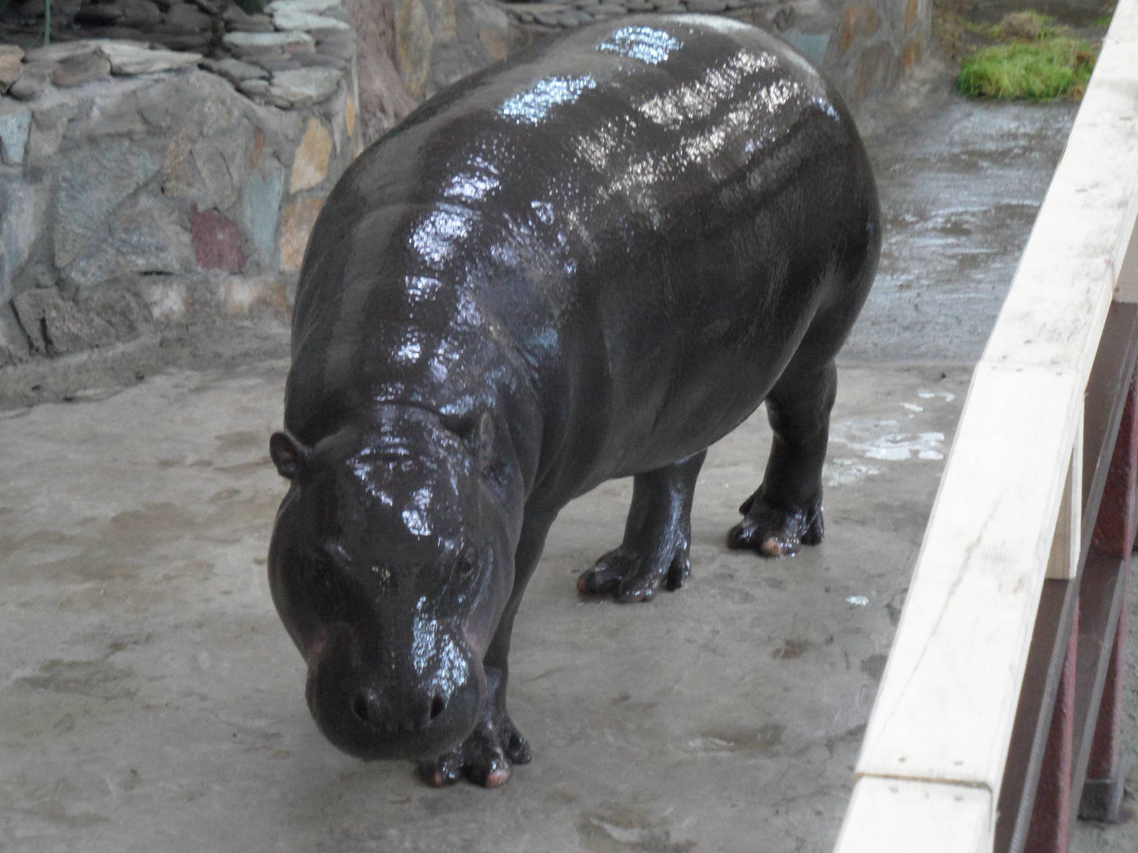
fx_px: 4010
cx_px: 577
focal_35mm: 122
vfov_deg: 12.1
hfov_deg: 16.2
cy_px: 421
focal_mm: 20
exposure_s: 1/8
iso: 400
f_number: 4.4
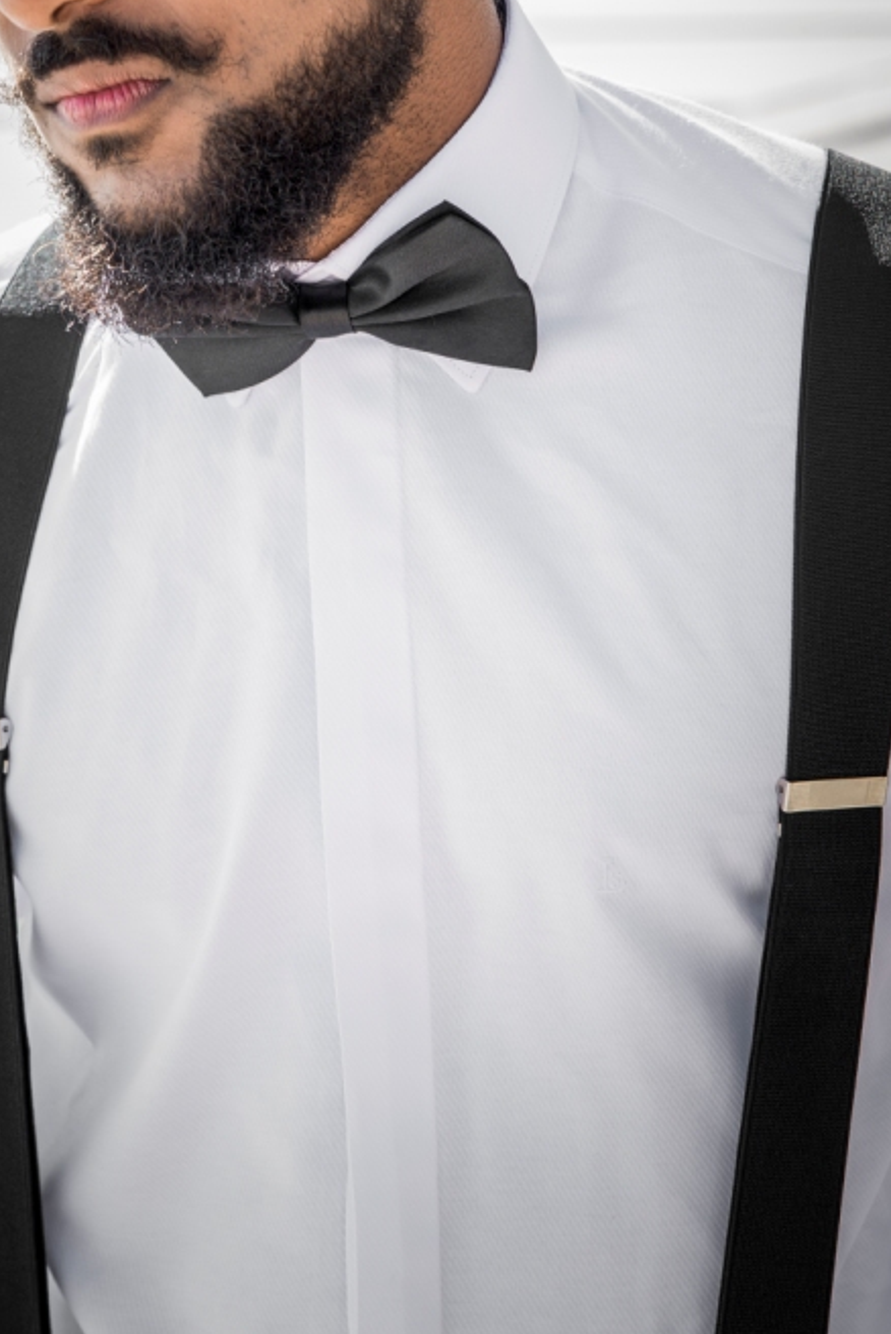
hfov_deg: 11.7
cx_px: 366
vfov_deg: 17.4
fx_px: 4339
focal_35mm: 117
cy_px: 382
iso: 100
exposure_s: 1/100
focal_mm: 75
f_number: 7.1
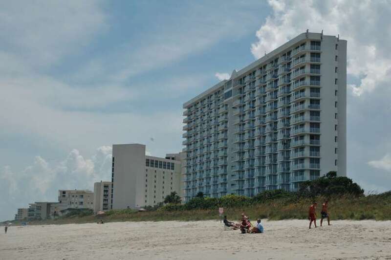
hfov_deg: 29.3
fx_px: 749
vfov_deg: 19.7
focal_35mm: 69
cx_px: 196
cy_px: 130
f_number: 11
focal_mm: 46
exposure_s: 1/500
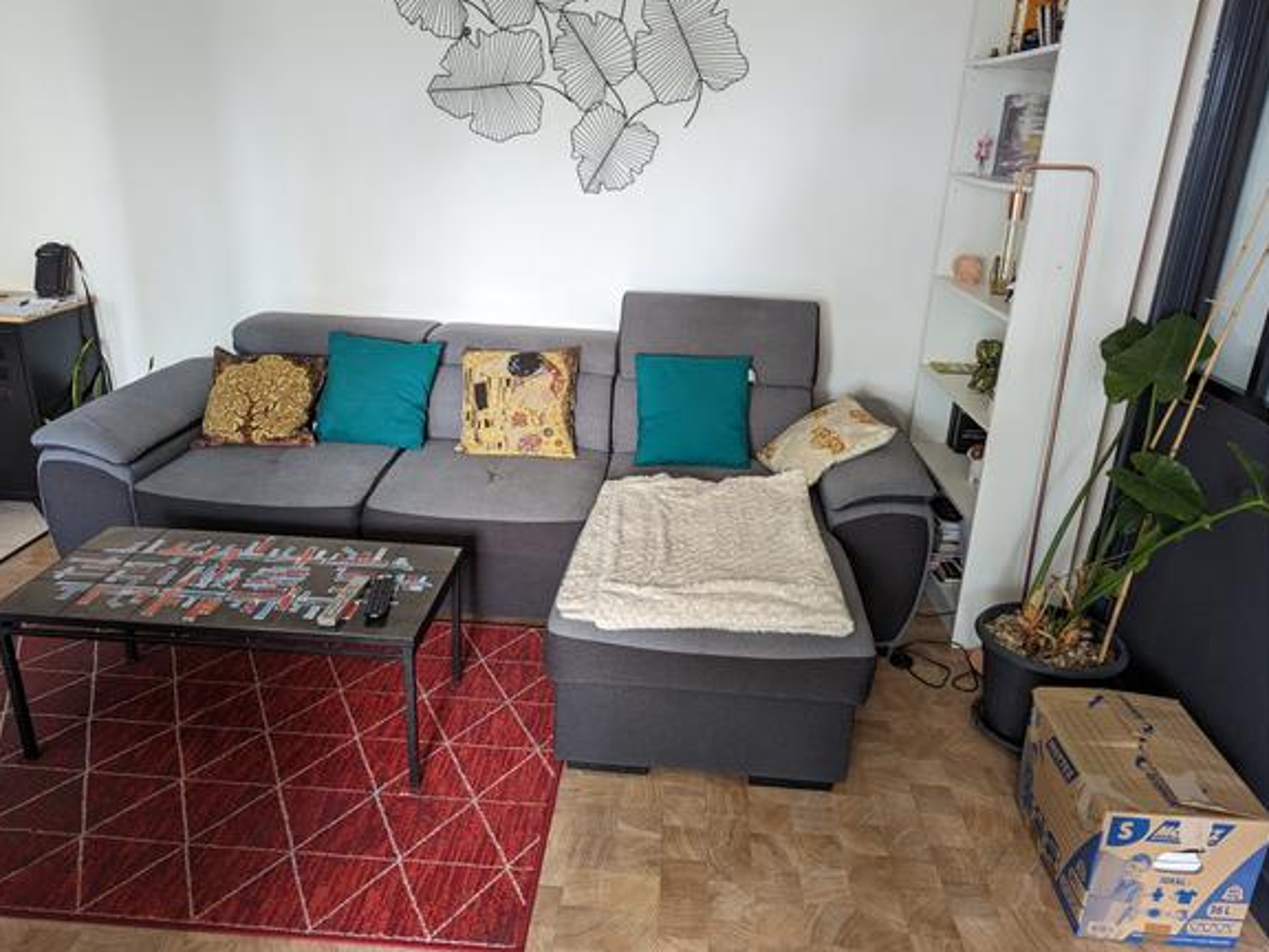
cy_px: 480
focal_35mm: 25
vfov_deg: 54.9
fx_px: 916
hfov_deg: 69.4
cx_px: 619
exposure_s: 1/32.4
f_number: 1.85
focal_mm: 6.81
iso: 178
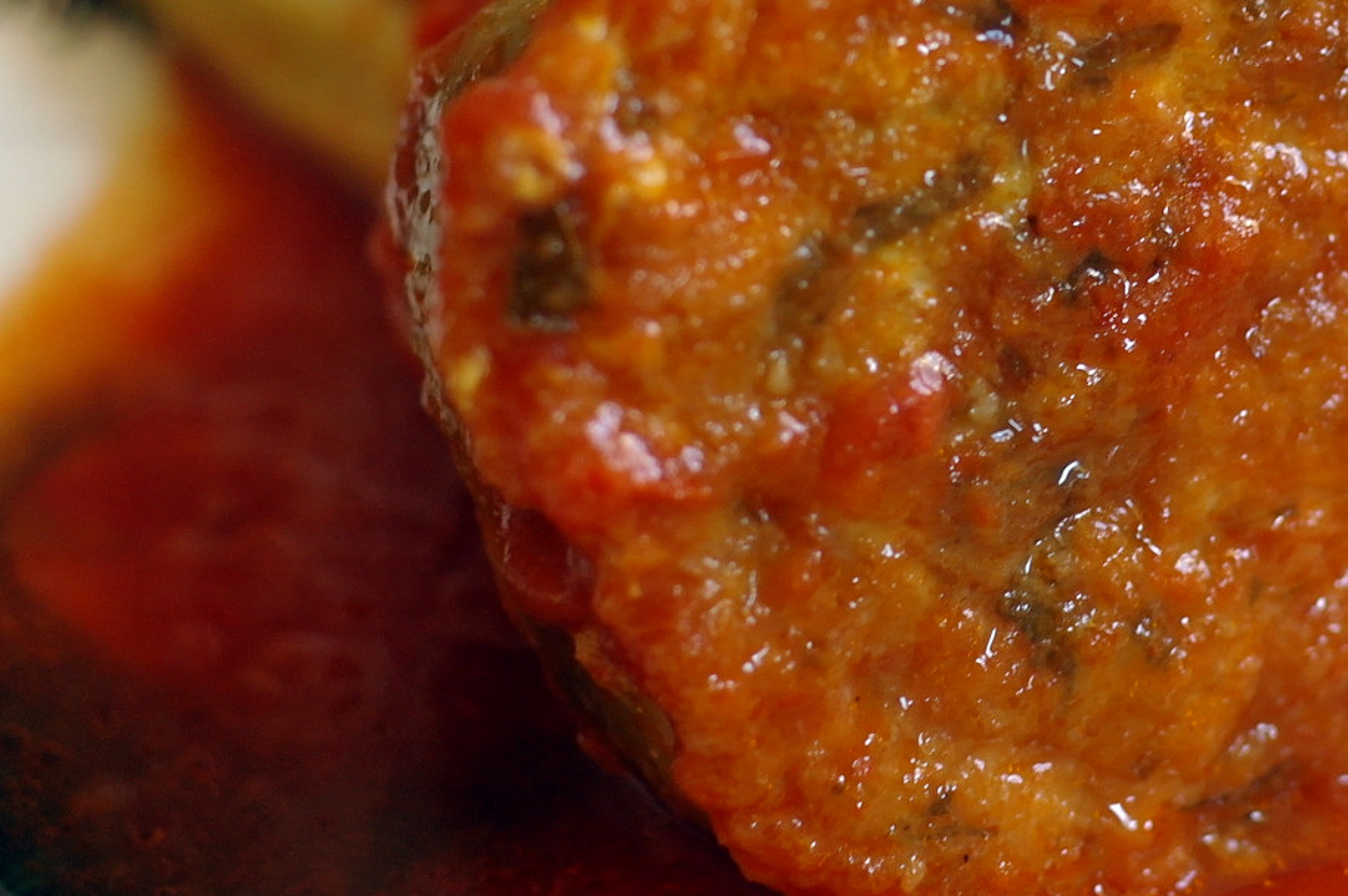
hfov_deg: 16.2
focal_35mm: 126
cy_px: 252
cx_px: 1003
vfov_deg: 10.8
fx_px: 4714
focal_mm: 30
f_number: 2.2
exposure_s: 1/90
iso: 200
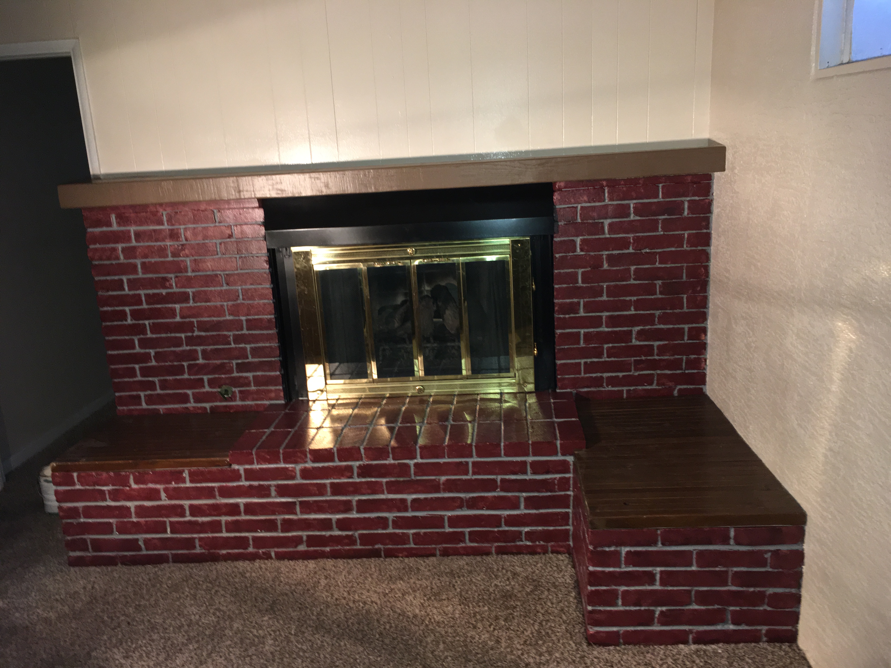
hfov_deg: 61.7
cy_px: 334
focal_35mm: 29
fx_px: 746
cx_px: 446
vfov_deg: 48.2
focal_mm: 4.15
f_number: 2.2
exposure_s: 1/17
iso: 100
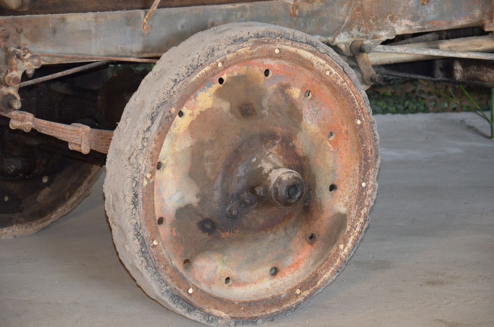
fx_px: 2157
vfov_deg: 8.7
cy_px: 164
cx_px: 247
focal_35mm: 158
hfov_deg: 13.1
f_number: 5.6
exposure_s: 1/60
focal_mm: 105
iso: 3200
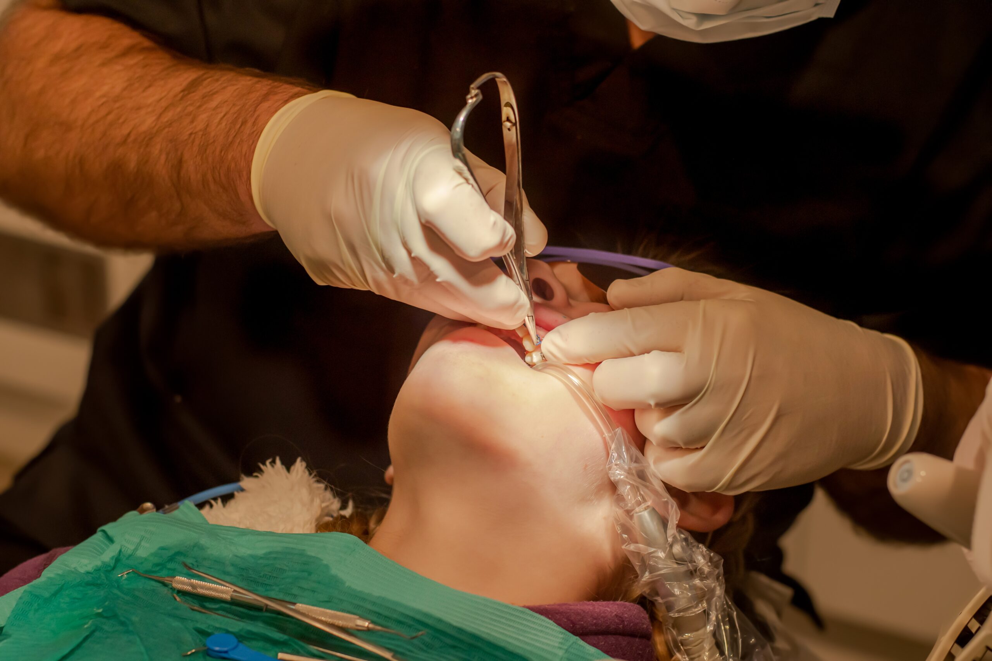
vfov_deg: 18.2
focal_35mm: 75
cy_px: 330
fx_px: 2067
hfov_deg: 27.0
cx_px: 496
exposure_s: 1/250
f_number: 3.5
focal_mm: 50
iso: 400
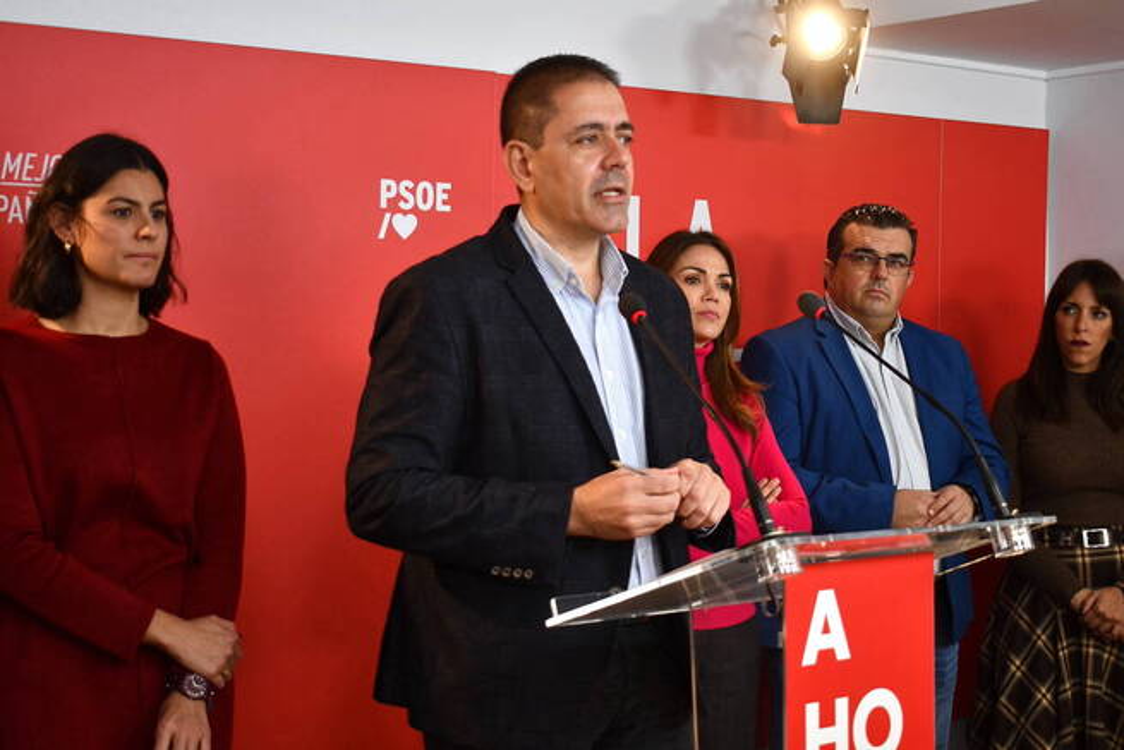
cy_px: 375
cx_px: 562
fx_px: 1874
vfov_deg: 22.6
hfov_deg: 33.4
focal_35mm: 60
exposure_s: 1/200
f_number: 4.8
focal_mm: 40
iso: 800
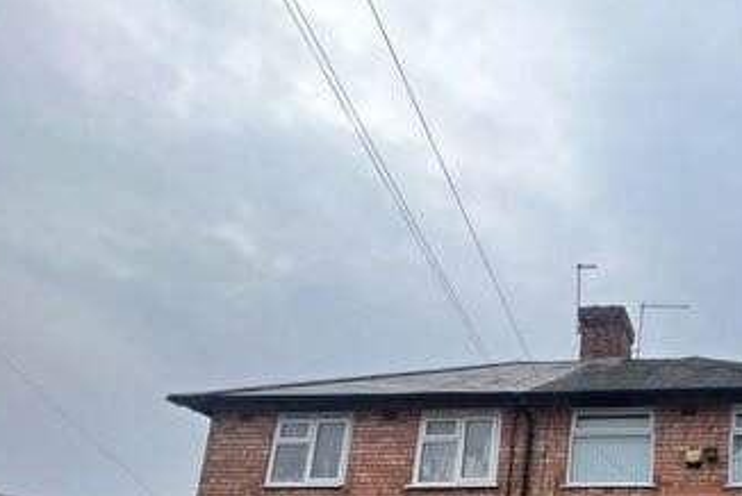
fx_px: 598
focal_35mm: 29
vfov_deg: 37.4
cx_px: 731
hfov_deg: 51.8
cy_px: 552
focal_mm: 1.57
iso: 32
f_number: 1.8
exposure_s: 1/525
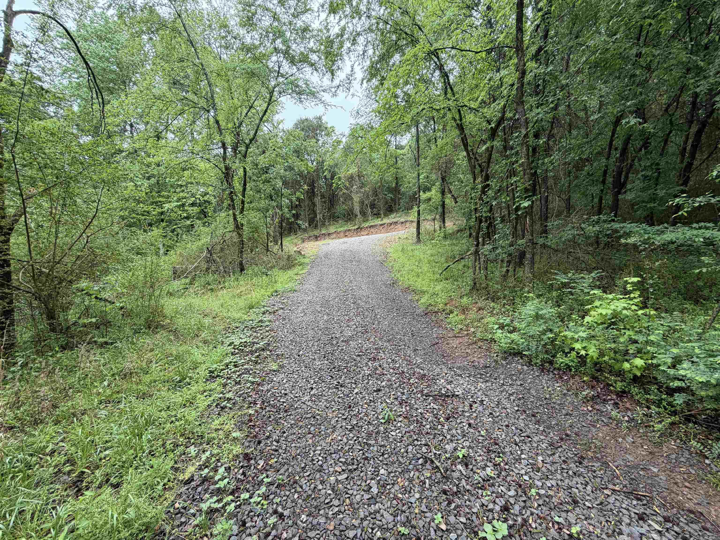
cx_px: 360
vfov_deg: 85.7
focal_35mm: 14
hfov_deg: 102.1
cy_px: 270
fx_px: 291
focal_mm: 2.22
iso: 64
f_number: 2.2
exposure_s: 1/172
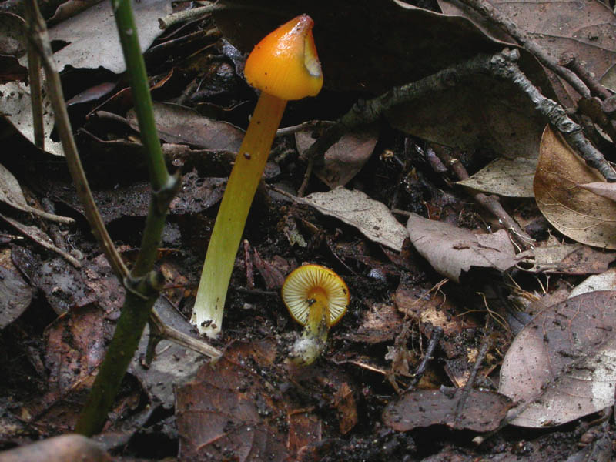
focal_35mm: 138
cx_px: 308
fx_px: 2456
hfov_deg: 14.3
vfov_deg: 10.7
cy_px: 231
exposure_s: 1
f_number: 10.8
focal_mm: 28.6
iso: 200
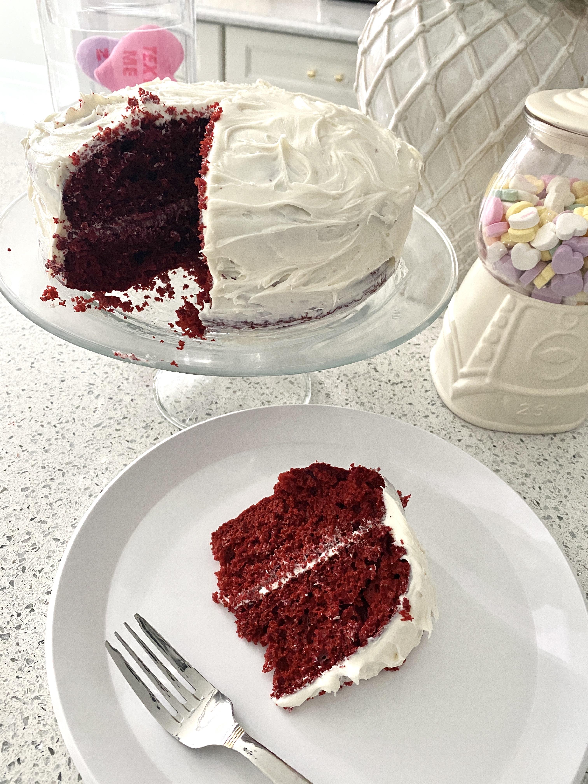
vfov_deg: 67.3
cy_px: 392
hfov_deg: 53.1
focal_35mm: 26
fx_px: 589
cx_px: 294
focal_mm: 4.25
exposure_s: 1/40
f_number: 1.8
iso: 400
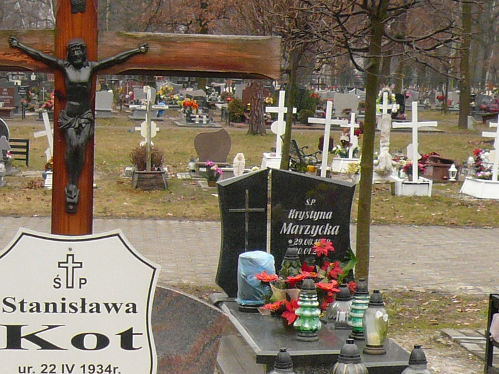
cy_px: 301
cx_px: 136
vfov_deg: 15.9
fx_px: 1326
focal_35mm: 92
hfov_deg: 21.2
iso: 100
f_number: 2.9
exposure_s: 1/250
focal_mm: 4.9
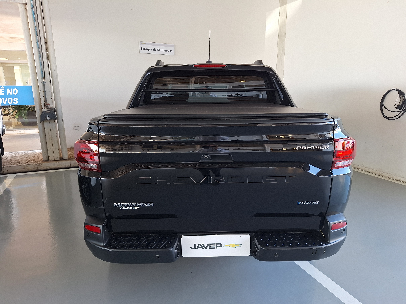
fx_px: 270
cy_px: 152
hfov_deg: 73.9
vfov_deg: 58.9
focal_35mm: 23
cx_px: 203
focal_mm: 5.54
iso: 50
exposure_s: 1/60
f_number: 1.8
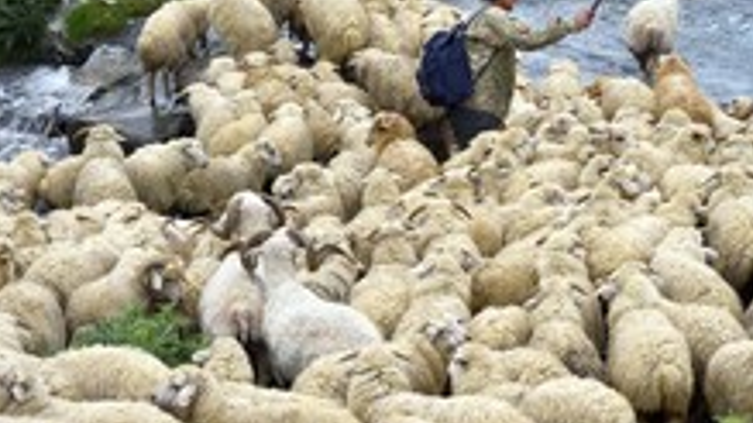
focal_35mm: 145
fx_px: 2894
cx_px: 603
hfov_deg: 14.7
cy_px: -28
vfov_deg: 8.3
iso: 400
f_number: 11
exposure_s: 1/250
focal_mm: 72
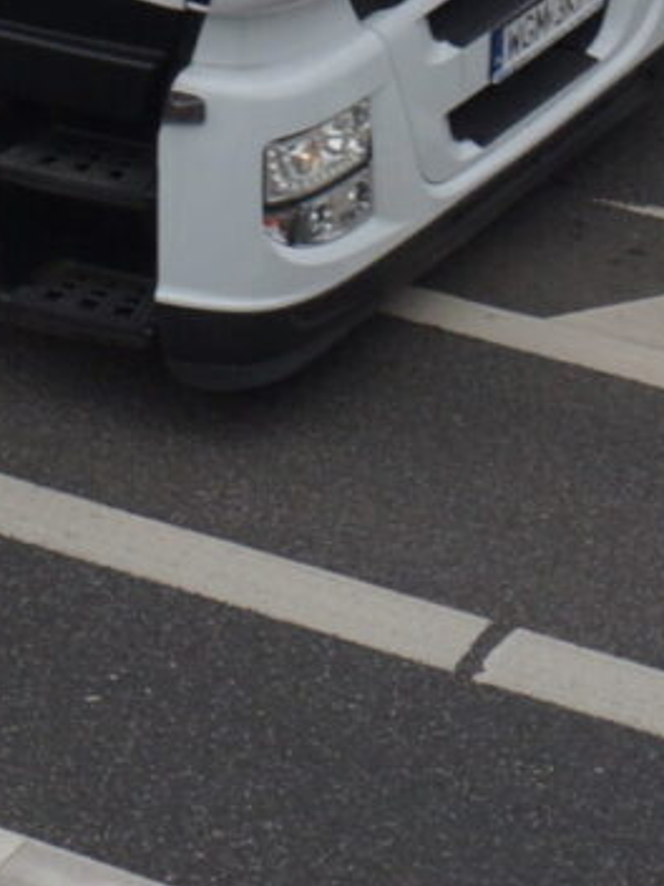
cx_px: -1258
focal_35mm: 238
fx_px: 6080
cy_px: -583
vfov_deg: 8.1
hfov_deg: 5.9
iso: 200
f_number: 10
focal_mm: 29
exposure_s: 1/250
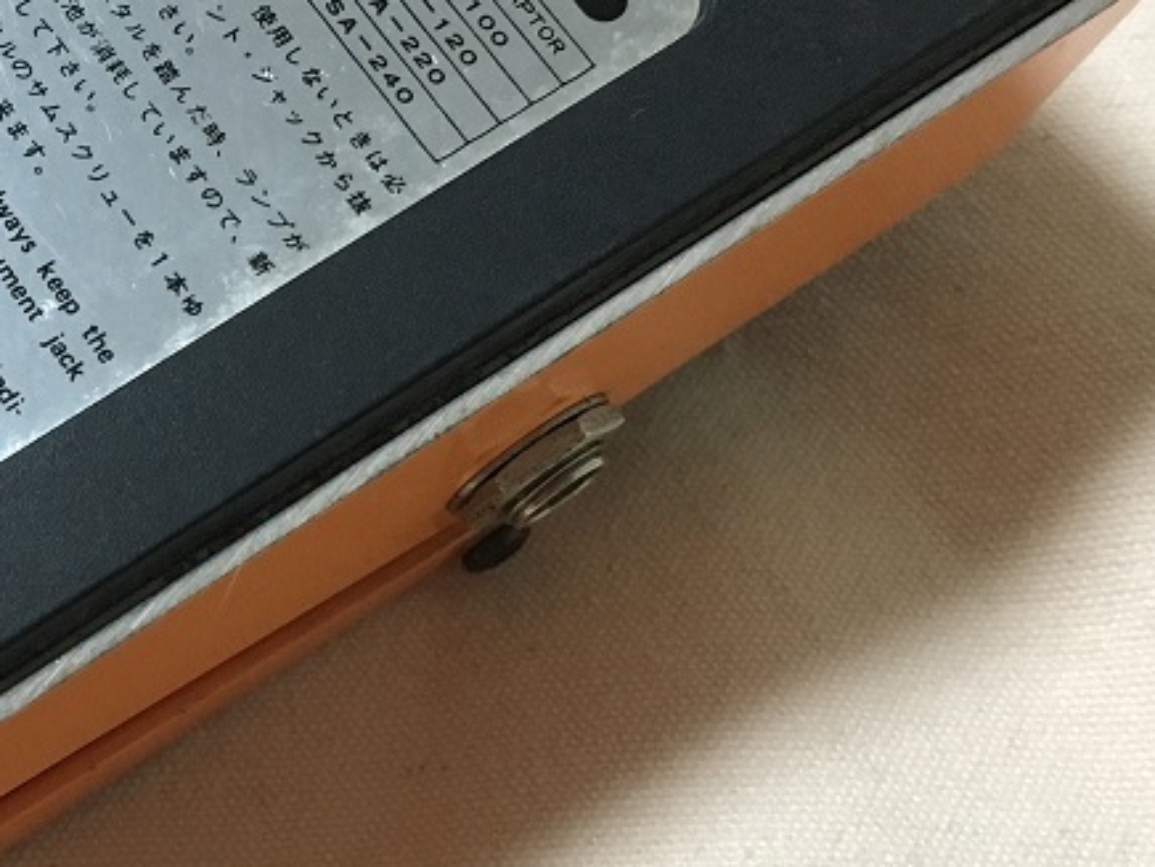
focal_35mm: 67
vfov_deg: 21.8
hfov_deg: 27.9
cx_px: 127
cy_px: 239
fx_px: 2236
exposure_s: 1/20
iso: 200
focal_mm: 4.15
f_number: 2.2
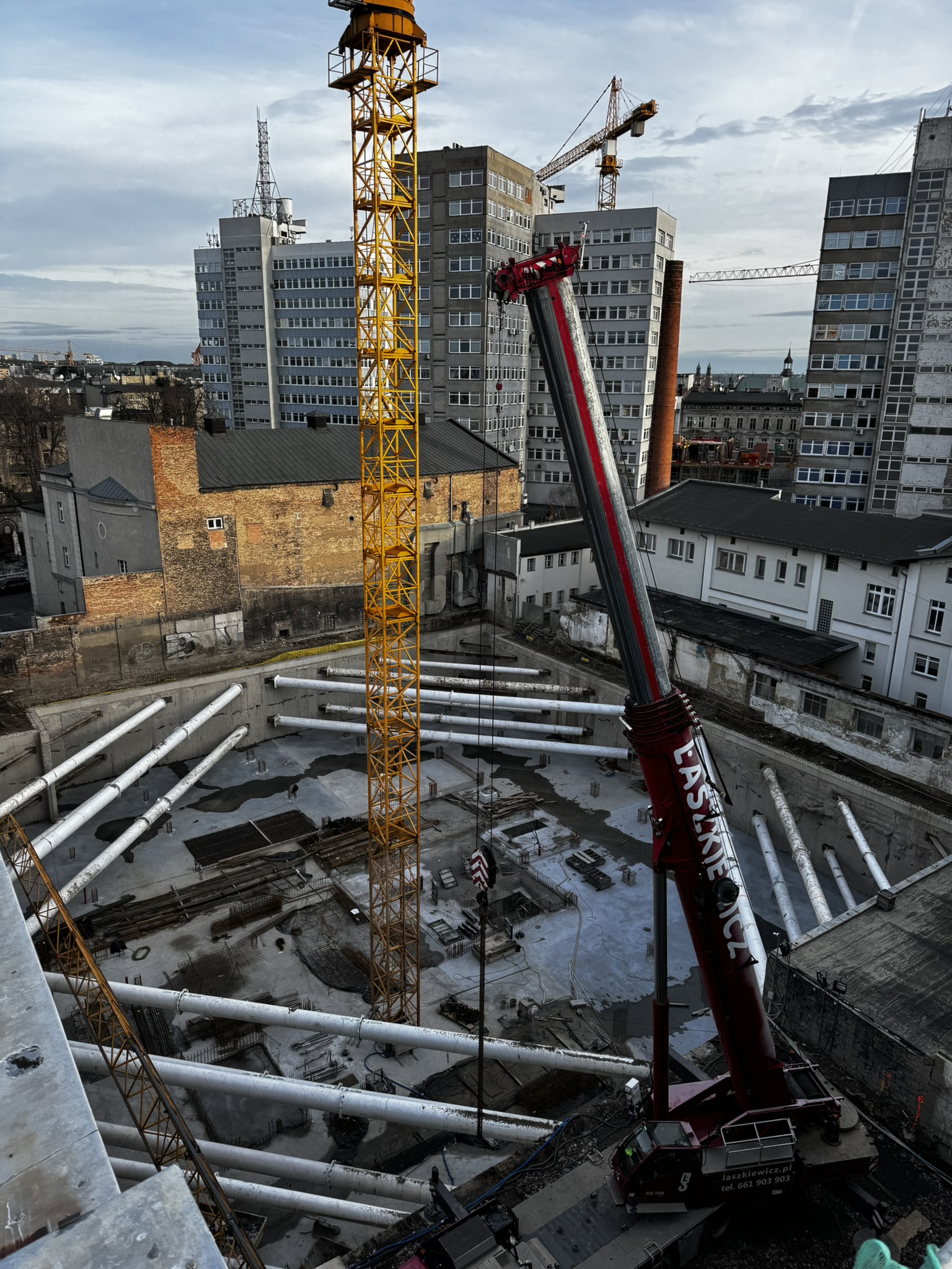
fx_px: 880
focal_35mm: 24
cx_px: 476
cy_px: 634
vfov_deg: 71.6
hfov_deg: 56.8
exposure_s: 1/1193
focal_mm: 6.76
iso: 80
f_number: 1.78
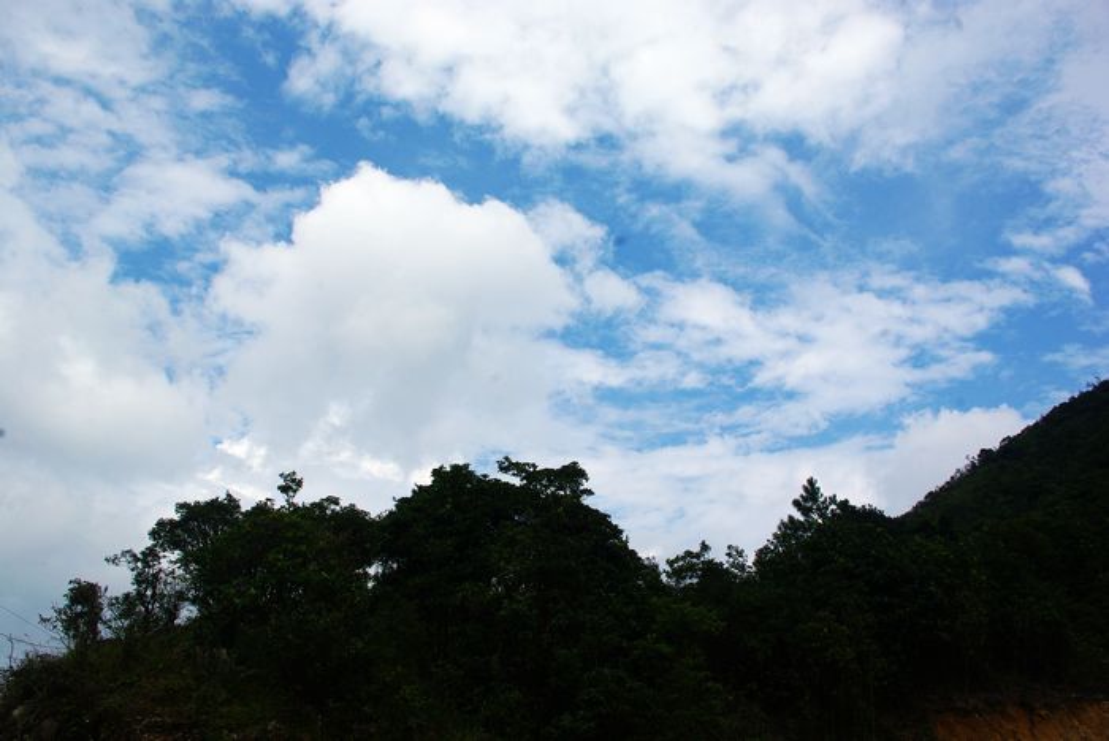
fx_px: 925
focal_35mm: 30
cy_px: 370
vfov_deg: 43.7
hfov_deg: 61.9
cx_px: 554
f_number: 11
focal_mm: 20
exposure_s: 1/180
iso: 100
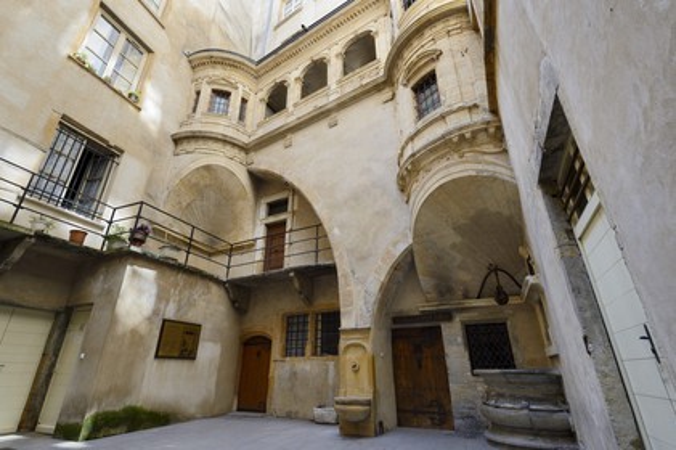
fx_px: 300
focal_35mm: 16
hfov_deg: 96.8
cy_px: 225
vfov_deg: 73.7
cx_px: 338
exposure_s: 1/100
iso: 200
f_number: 6.3
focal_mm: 16
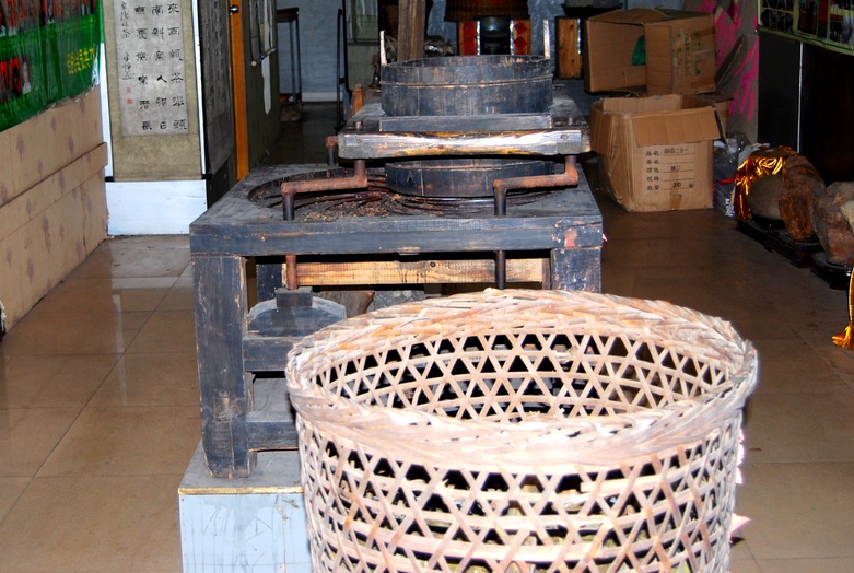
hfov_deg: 33.8
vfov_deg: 23.0
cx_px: 387
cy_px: 206
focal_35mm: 59
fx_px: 1402
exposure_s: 1/60
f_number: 4.2
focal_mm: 30
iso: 200
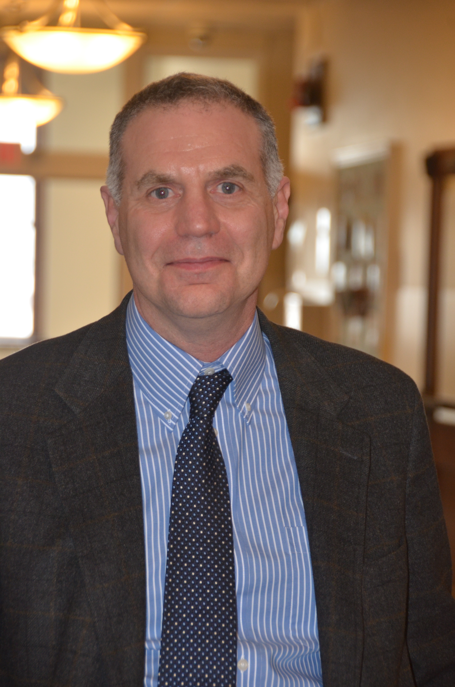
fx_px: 2999
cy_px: 344
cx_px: 228
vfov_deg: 13.1
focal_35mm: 158
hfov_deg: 8.7
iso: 800
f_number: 5.3
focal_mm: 105
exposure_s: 1/60
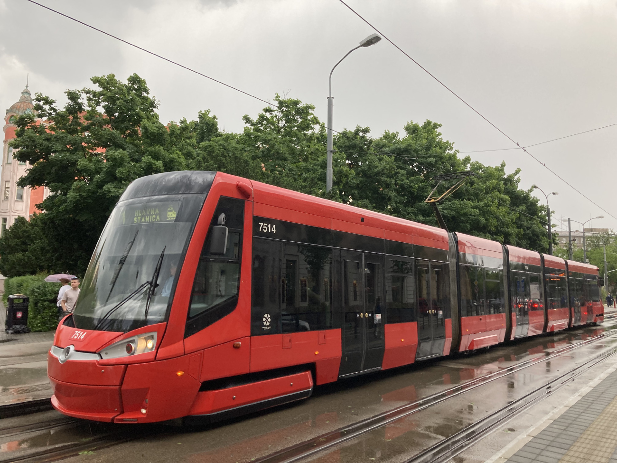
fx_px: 499
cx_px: 308
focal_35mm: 28
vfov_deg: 49.7
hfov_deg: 63.4
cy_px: 232
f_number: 1.8
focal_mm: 3.99
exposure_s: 1/121
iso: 64
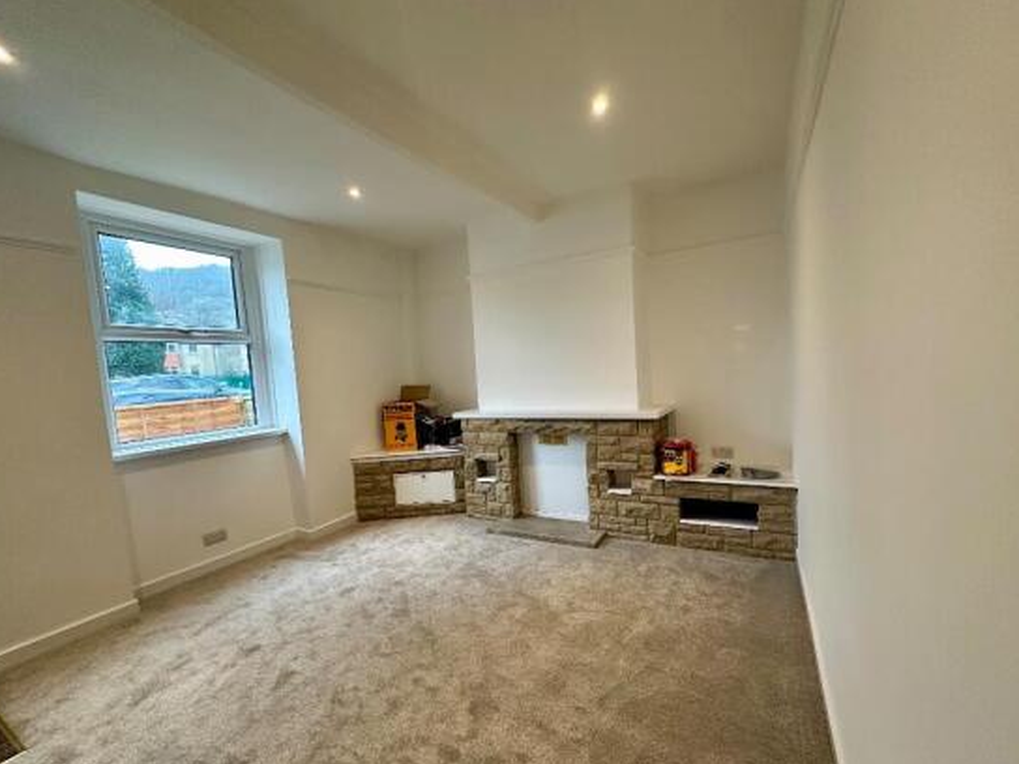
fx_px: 442
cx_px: 522
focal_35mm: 15
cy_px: 404
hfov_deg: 98.2
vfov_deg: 81.7
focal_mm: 2.22
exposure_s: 1/100
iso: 250
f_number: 2.2
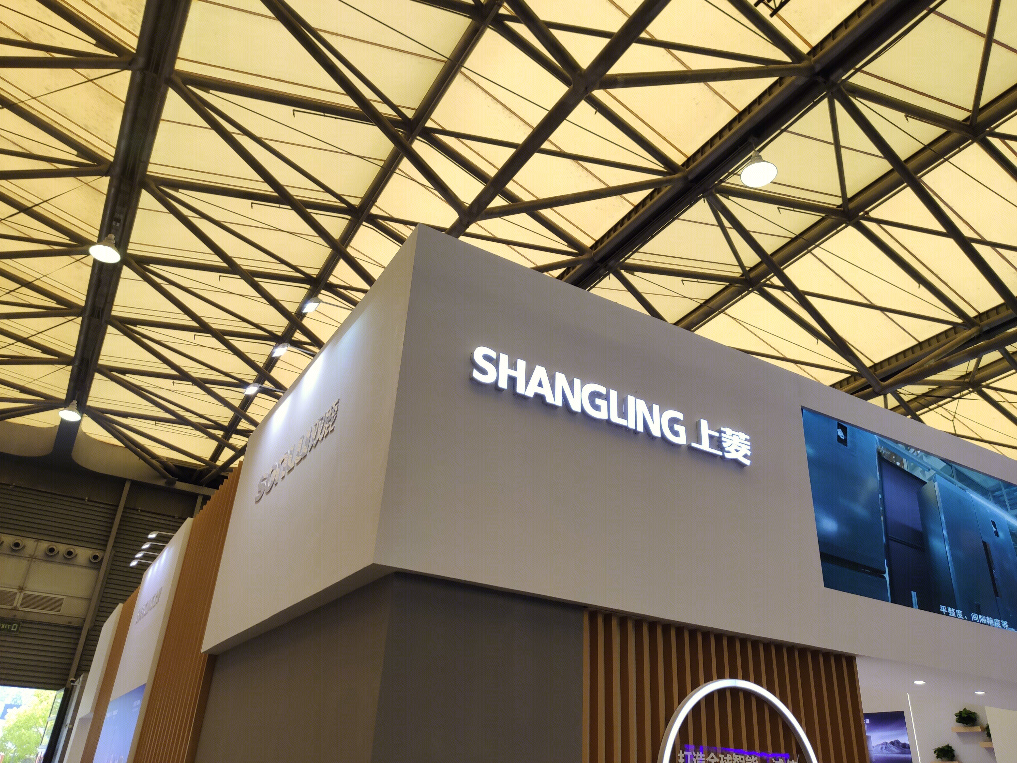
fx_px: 764
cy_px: 382
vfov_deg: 53.1
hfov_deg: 67.3
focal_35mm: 26
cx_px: 508
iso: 112
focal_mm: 4.75
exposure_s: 1/137
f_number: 1.75
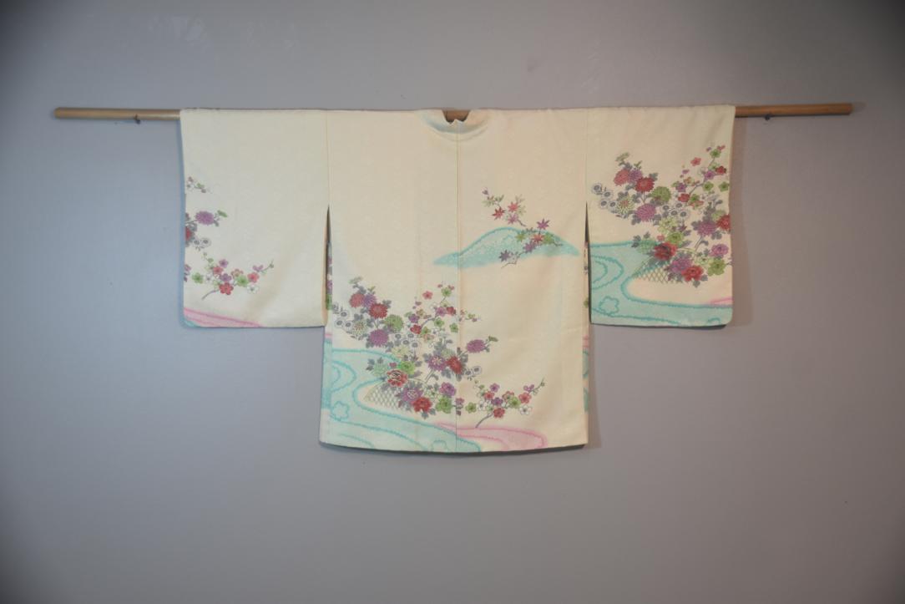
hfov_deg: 41.1
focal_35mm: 48
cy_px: 302
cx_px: 452
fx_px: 1207
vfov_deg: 28.1
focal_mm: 32
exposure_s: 1/100
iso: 400
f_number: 5
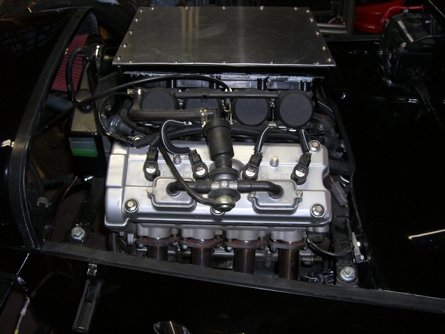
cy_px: 167
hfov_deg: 49.0
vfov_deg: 37.7
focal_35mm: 38
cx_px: 222
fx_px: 489
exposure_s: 1/60
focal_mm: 6.2
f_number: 2.7
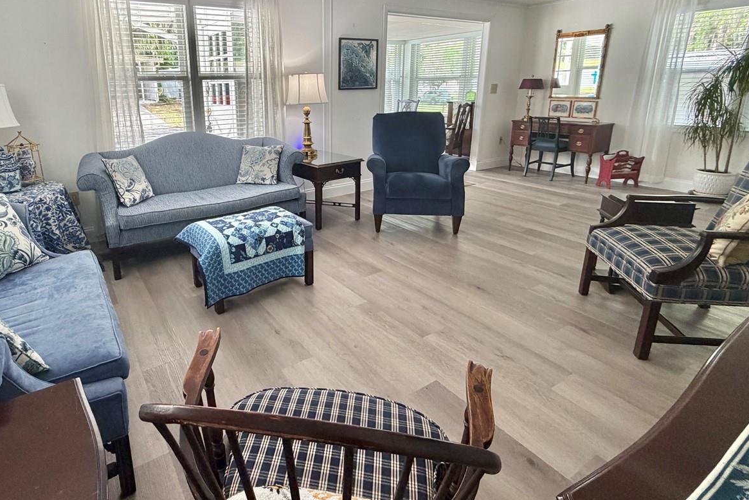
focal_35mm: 20
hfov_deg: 82.8
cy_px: 187
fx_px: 416
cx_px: 296
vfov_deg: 61.1
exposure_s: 1/120
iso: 250
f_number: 2.2
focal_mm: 2.22
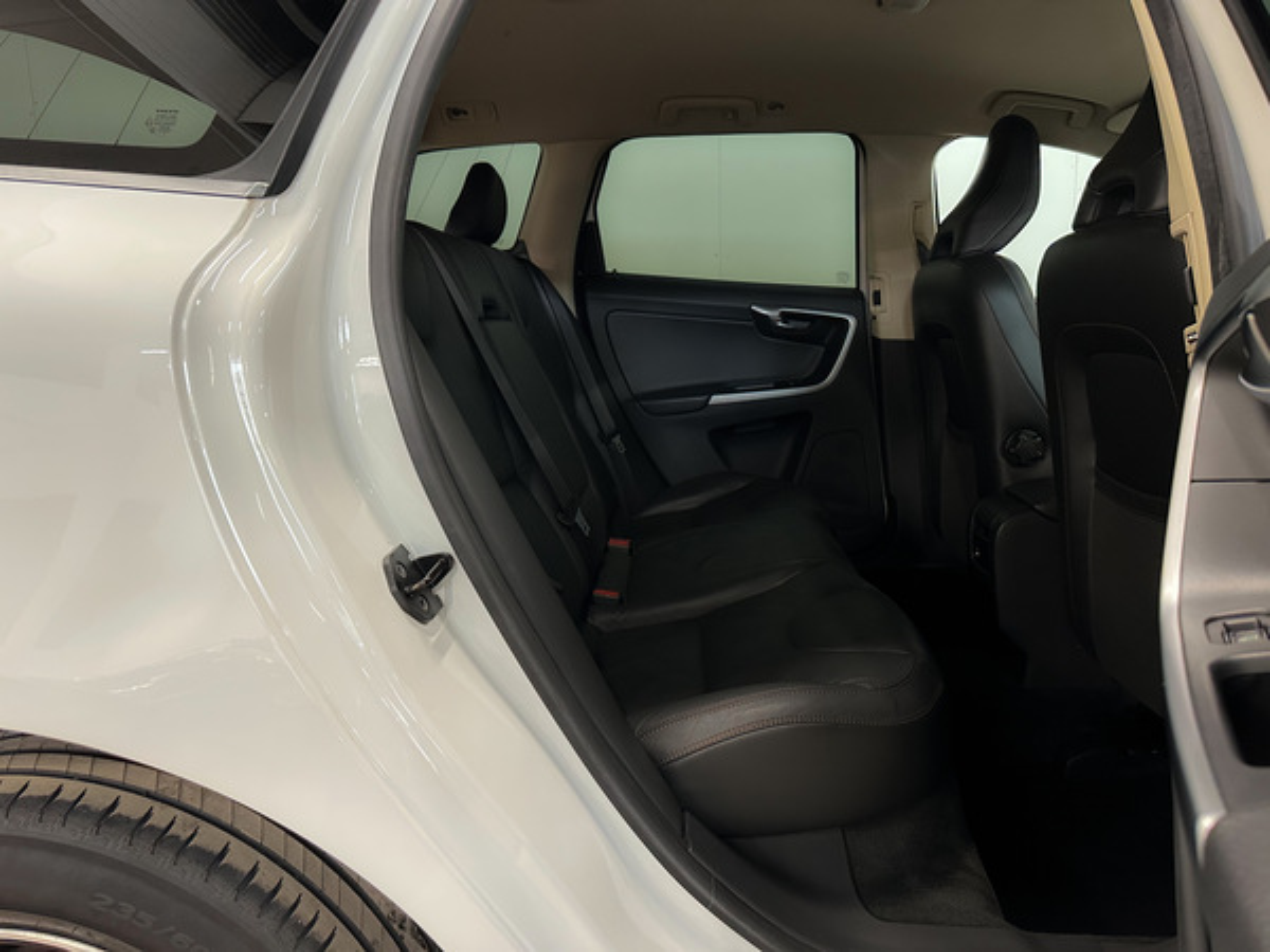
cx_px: 635
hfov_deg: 71.6
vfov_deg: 56.8
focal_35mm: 24
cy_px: 476
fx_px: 881
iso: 320
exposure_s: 1/50
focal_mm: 6.86
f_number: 1.8
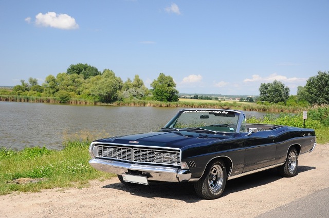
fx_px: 411
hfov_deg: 43.7
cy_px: 109
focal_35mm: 45
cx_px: 164
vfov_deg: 29.8
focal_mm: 30
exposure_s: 1/200
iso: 200
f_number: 7.1
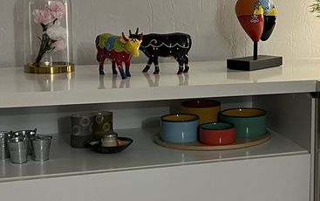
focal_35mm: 75
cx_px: 289
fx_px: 655
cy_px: 74
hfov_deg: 26.5
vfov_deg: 17.4
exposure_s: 1/51
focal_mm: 5.1
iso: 200
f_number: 1.6
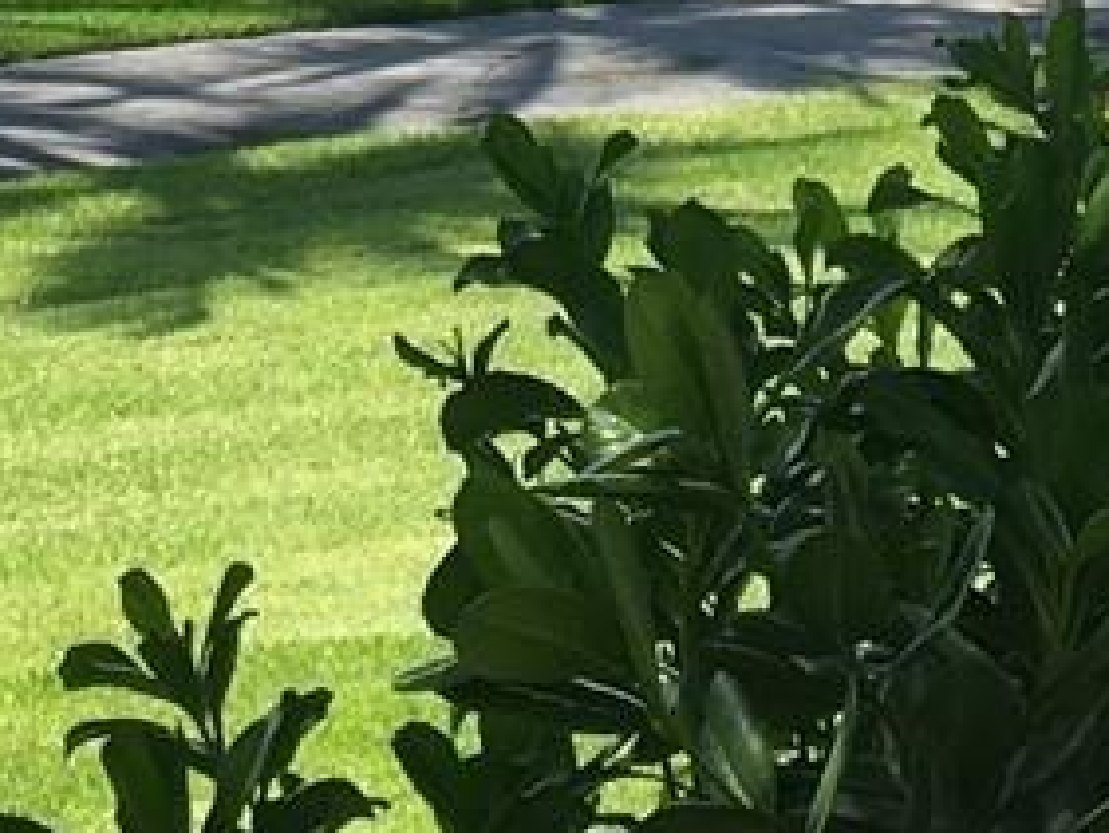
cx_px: 300
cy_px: -896
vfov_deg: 8.5
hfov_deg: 11.9
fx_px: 5288
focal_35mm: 165
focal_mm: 4.15
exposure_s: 1/718
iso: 25
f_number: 2.2
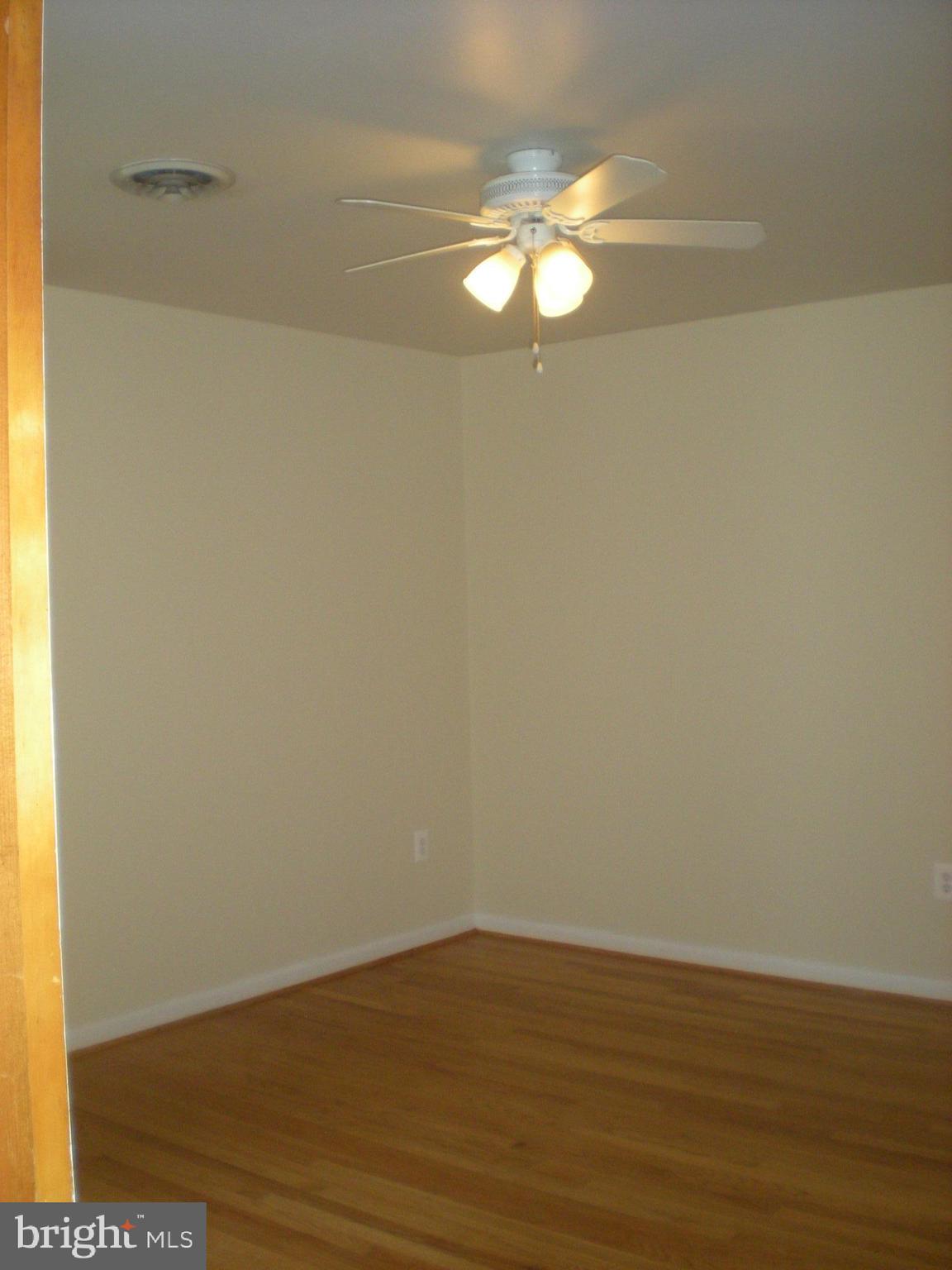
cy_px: 635
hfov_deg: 37.7
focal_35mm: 38
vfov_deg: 49.0
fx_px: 1393
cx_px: 476
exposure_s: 1/60
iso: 229
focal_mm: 6.3
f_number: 3.1
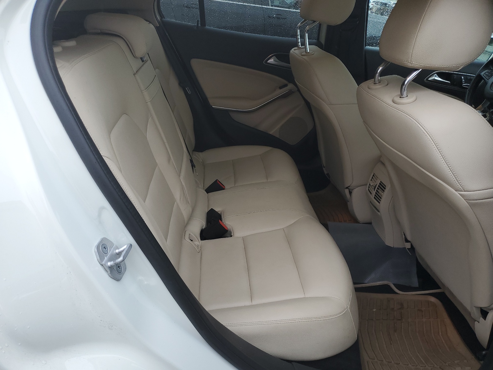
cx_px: 246
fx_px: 370
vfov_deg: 53.1
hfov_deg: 67.3
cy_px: 185
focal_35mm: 26
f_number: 1.5
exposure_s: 1/167
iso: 50
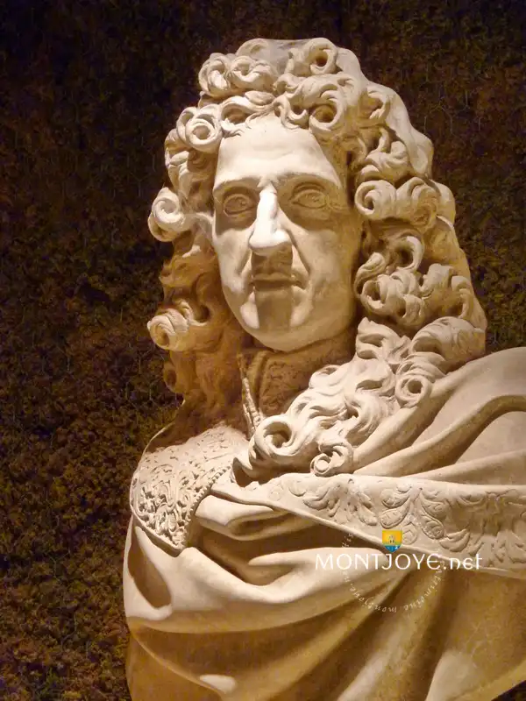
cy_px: 350
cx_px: 263
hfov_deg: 10.1
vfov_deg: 13.4
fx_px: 2978
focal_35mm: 147
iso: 400
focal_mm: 24.1
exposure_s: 1/6
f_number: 4.5
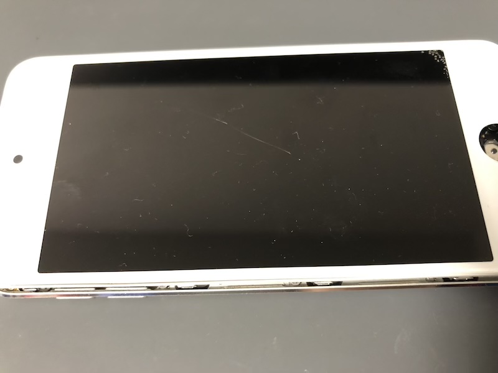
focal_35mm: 28
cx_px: 249
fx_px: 403
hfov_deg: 63.4
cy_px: 186
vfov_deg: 49.7
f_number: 1.8
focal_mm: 3.99
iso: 100
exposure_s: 1/9
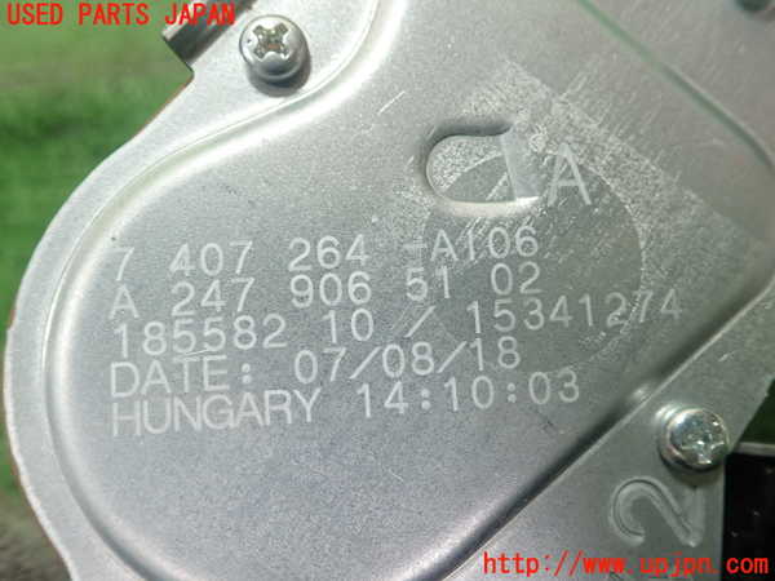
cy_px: 290
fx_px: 672
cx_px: 388
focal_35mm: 30
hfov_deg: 60.0
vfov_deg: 46.8
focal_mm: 5.5
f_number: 2.3
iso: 200
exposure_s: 1/125
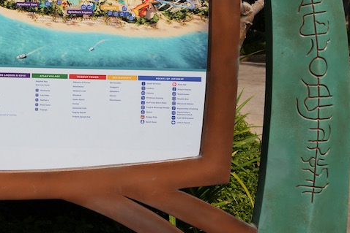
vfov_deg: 17.9
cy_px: 27
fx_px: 729
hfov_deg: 25.4
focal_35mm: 75
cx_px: -12
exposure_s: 1/640
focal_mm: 35
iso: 100
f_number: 8
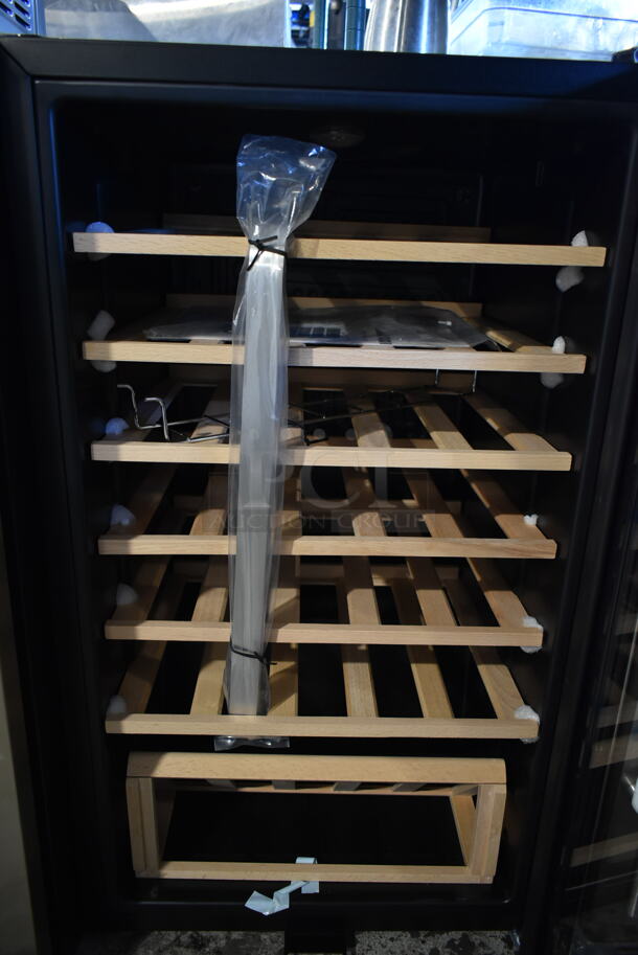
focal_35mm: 27
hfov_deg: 48.0
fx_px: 717
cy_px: 478
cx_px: 319
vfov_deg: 67.3
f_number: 3.5
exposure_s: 1/30
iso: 1100
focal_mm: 18
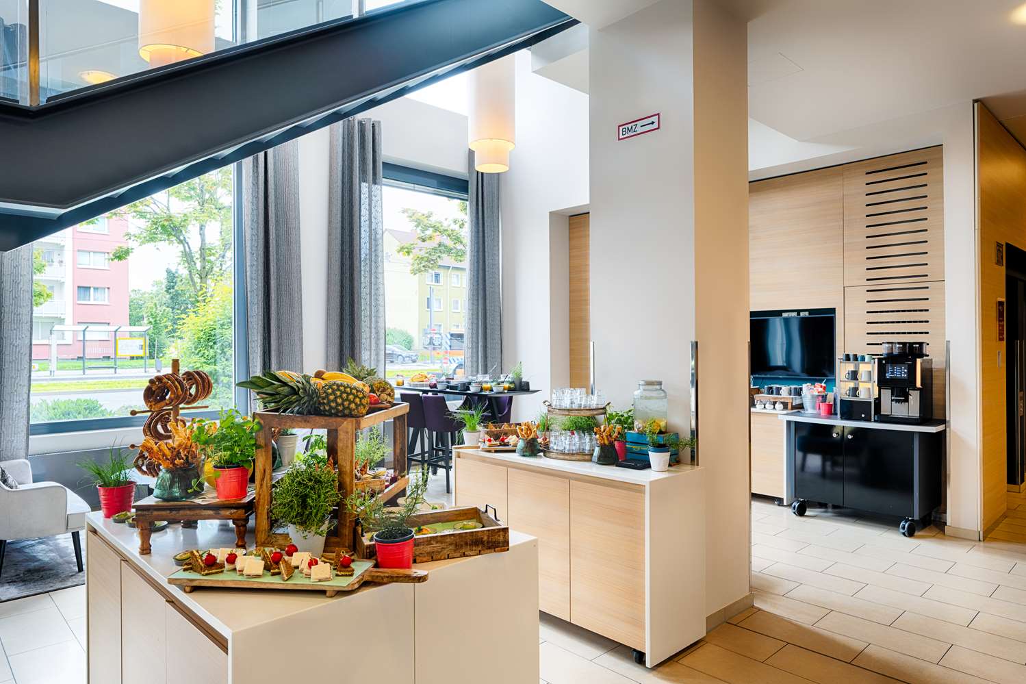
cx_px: 513
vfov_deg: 57.2
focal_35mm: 22
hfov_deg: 78.6
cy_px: 342
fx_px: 627
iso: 100
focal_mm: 22
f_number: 8
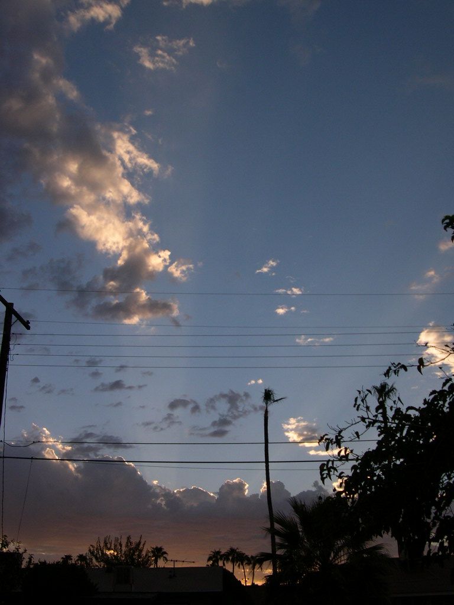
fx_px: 665
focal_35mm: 38
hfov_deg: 37.7
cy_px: 302
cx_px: 227
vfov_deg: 49.0
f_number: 7.6
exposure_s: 1/142
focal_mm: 8
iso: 100
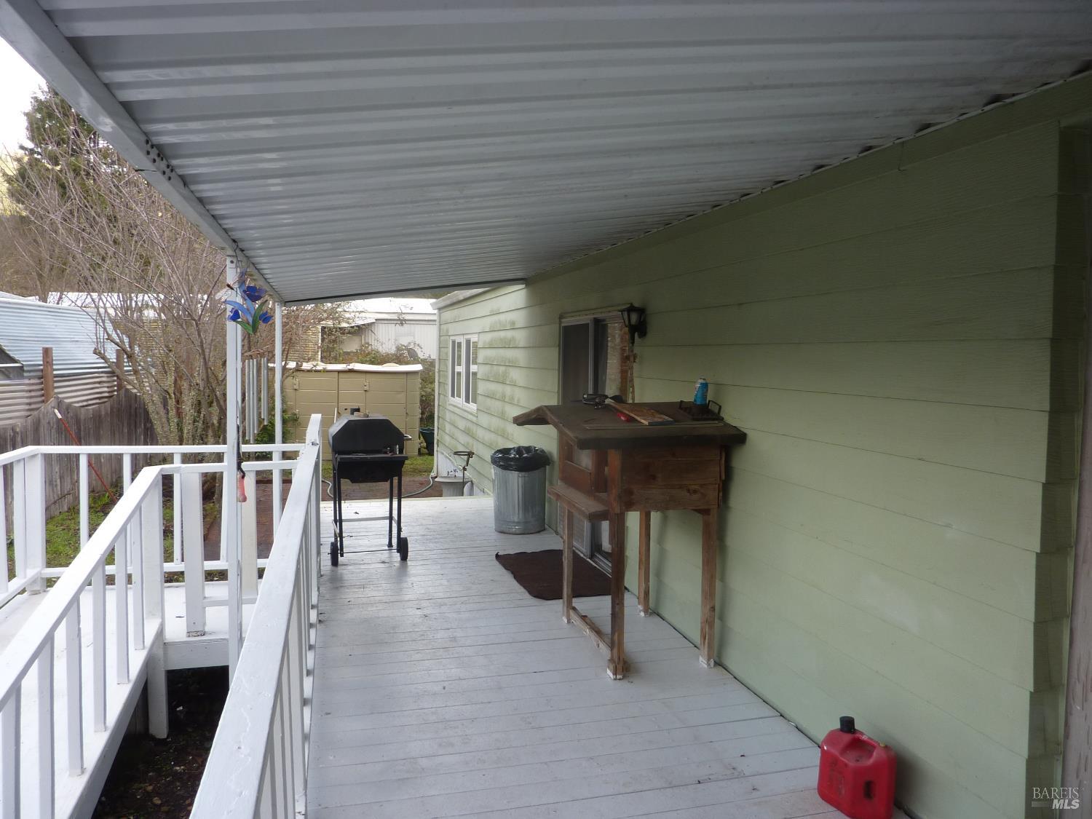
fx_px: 789
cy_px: 410
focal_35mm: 25
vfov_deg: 54.9
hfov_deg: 69.4
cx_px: 546
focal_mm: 4.1
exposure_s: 1/80
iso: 80
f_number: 3.3
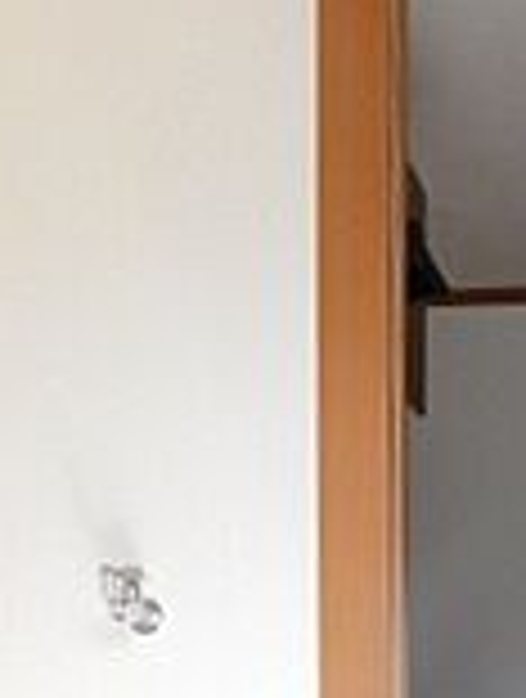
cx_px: 629
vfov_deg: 24.6
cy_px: 847
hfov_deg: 19.6
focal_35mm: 71
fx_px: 1433
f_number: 3
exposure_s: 1/250
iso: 125
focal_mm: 4
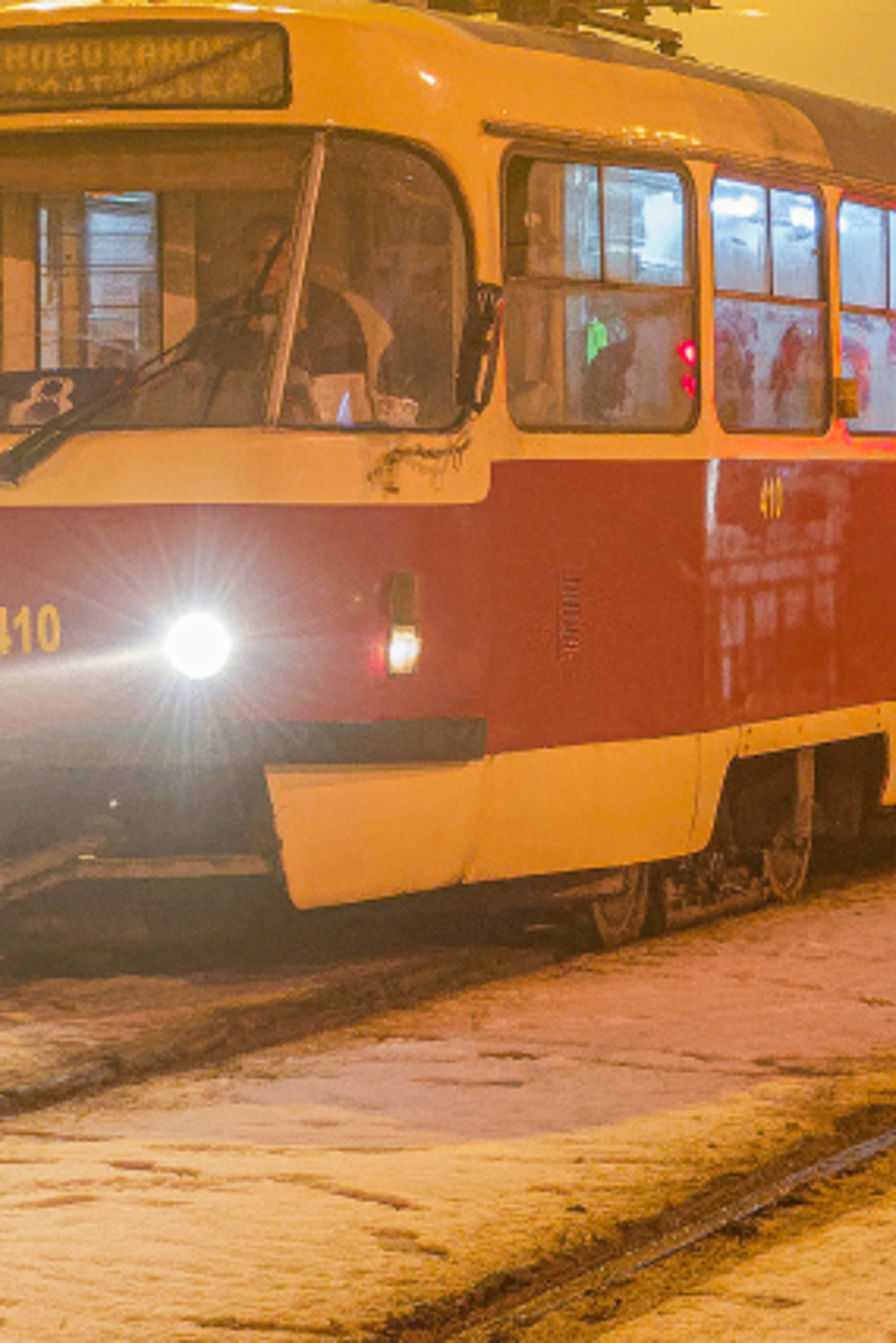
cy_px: 189
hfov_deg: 10.7
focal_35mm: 128
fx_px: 4774
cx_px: 424
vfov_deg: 15.8
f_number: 4
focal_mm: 28
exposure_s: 1/15
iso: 1600
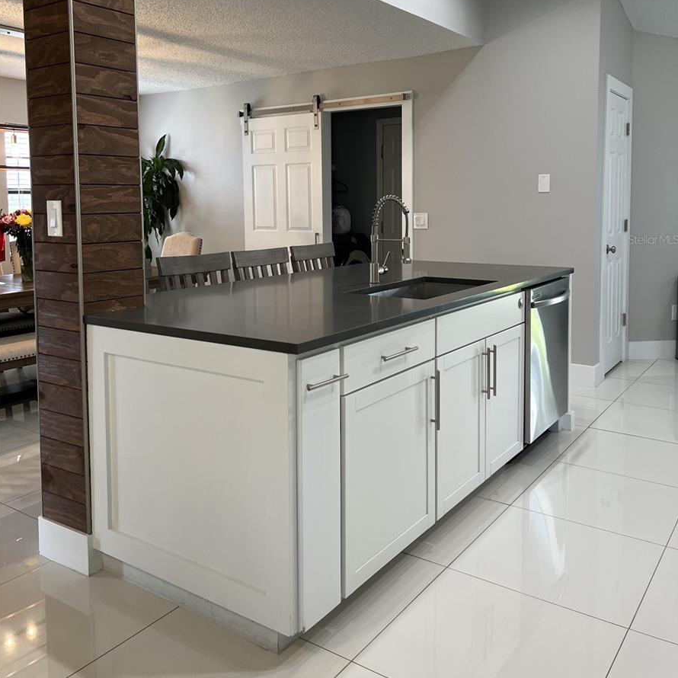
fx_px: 687
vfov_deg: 51.8
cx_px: 339
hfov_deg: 52.5
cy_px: 239
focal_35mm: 31
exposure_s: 1/120
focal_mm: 5.7
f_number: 1.5
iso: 100
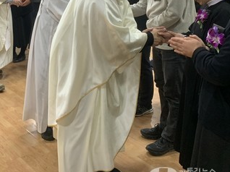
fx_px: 359
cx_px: 65
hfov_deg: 35.0
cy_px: 20
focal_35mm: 54
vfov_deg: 26.2
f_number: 1.8
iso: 160
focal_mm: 4.25
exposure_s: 1/60
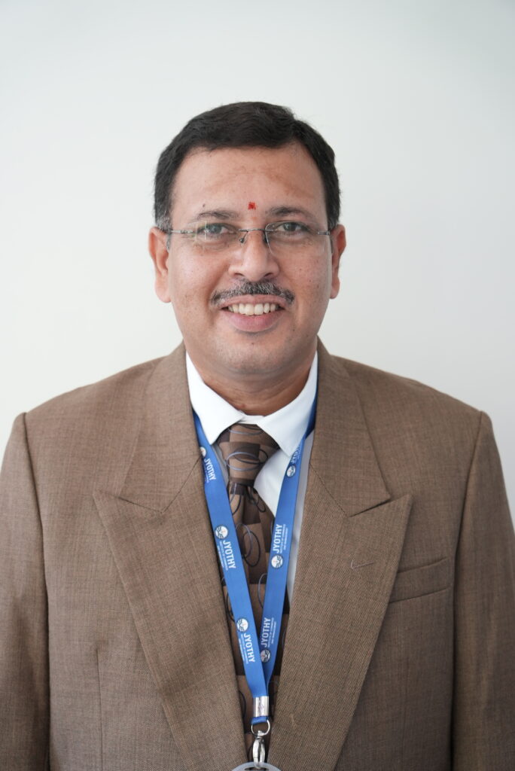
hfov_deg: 16.1
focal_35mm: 85
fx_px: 1821
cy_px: 386
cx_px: 258
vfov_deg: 23.9
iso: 1250
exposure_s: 1/160
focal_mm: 85
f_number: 4
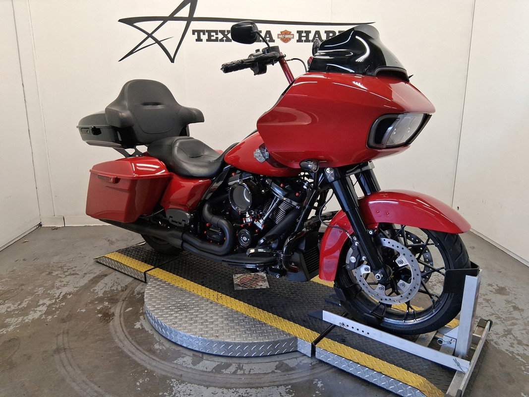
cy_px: 198
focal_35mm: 26
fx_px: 397
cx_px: 264
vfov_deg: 53.1
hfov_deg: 67.3
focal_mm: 3.98
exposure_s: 1/120
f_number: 1.8
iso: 156
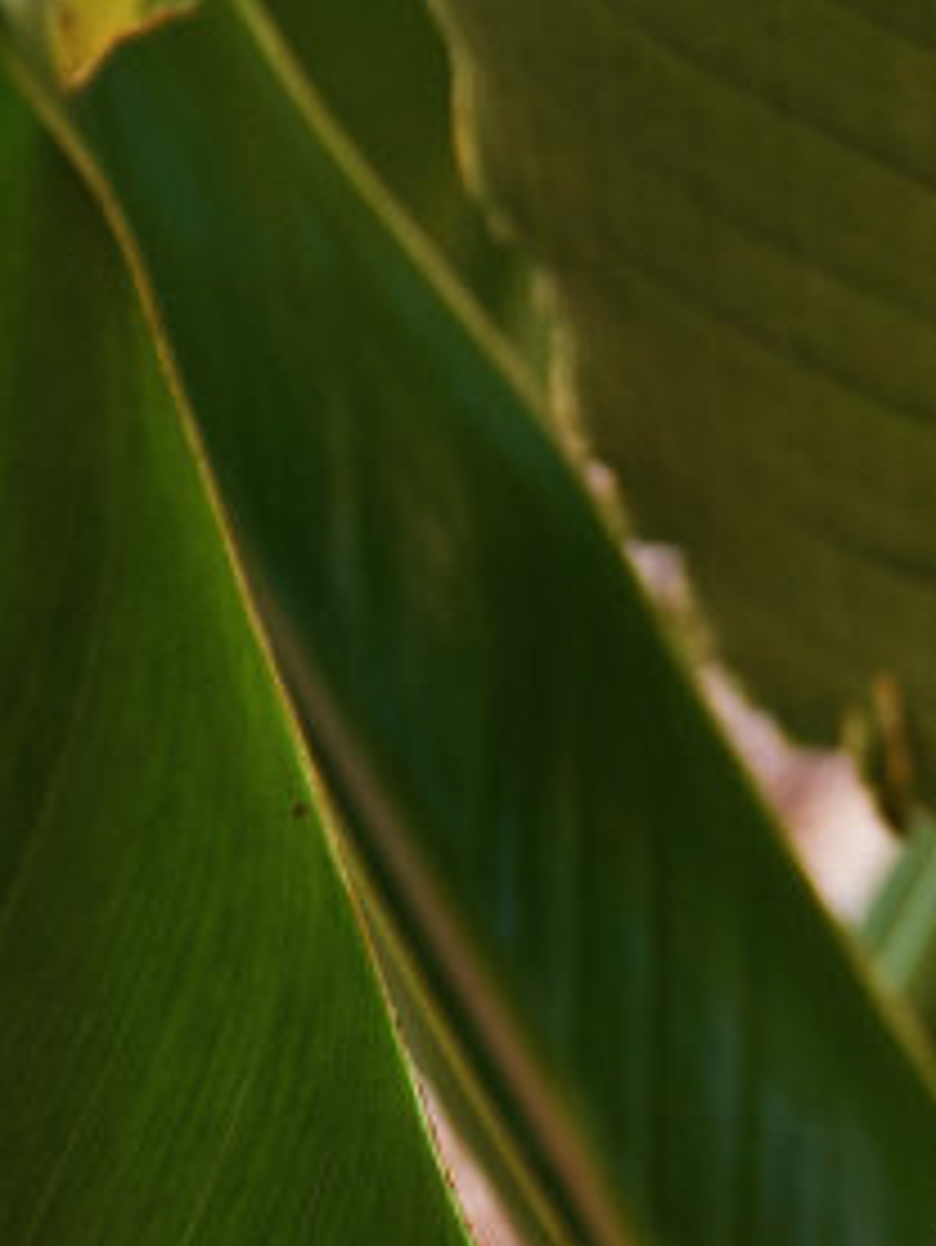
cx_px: 738
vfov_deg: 9.5
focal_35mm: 207
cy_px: 1233
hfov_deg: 7.2
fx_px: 7459
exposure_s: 1/30
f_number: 5.3
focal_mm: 65
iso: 125
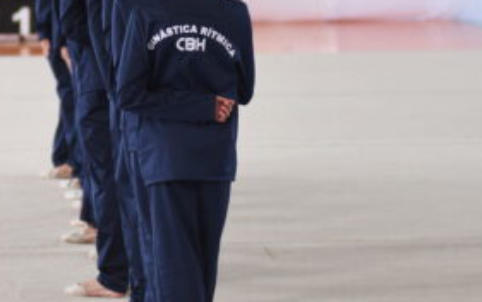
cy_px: 23
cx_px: 115
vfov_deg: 7.5
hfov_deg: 12.0
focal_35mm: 174
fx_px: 2287
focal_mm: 80
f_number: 3.2
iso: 500
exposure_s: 1/320
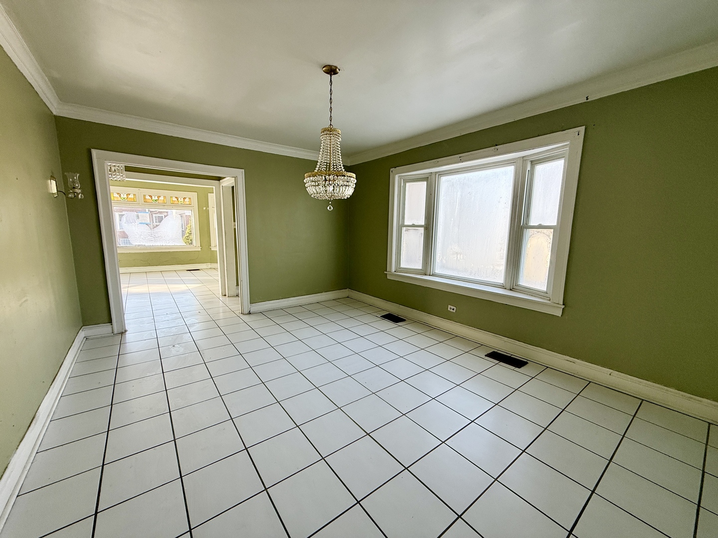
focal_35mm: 14
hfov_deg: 102.1
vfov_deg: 85.7
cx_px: 359
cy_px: 269
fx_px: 290
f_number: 2.2
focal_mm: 2.22
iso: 80
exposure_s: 1/99
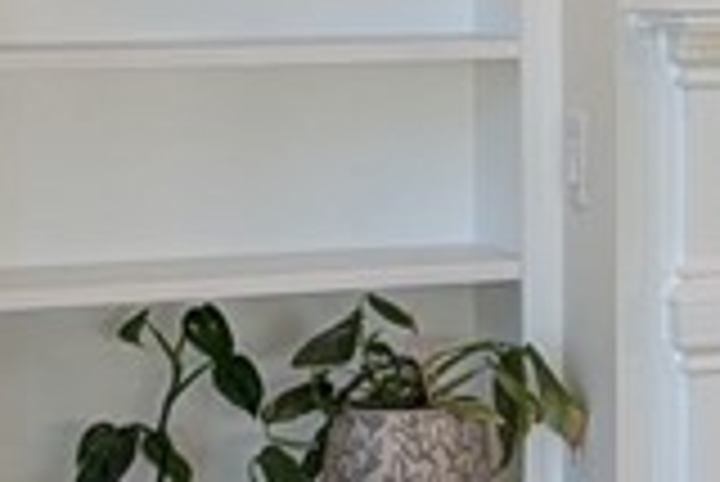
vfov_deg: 8.6
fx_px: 3183
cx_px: 1532
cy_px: -23
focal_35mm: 159
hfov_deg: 11.4
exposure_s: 1/1337
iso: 39
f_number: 1.68
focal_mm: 6.9
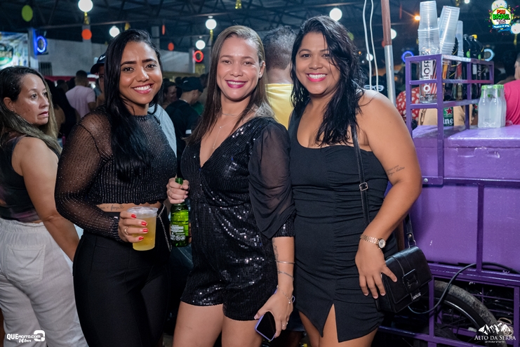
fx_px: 520
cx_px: 260
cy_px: 174
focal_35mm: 36
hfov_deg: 53.1
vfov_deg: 36.9
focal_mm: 24
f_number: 3.2
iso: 2500
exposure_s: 1/320
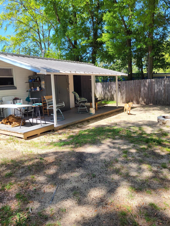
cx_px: 84
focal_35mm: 27
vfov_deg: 65.3
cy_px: 112
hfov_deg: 51.3
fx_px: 177
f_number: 1.8
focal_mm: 5.4
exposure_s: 1/591
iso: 40
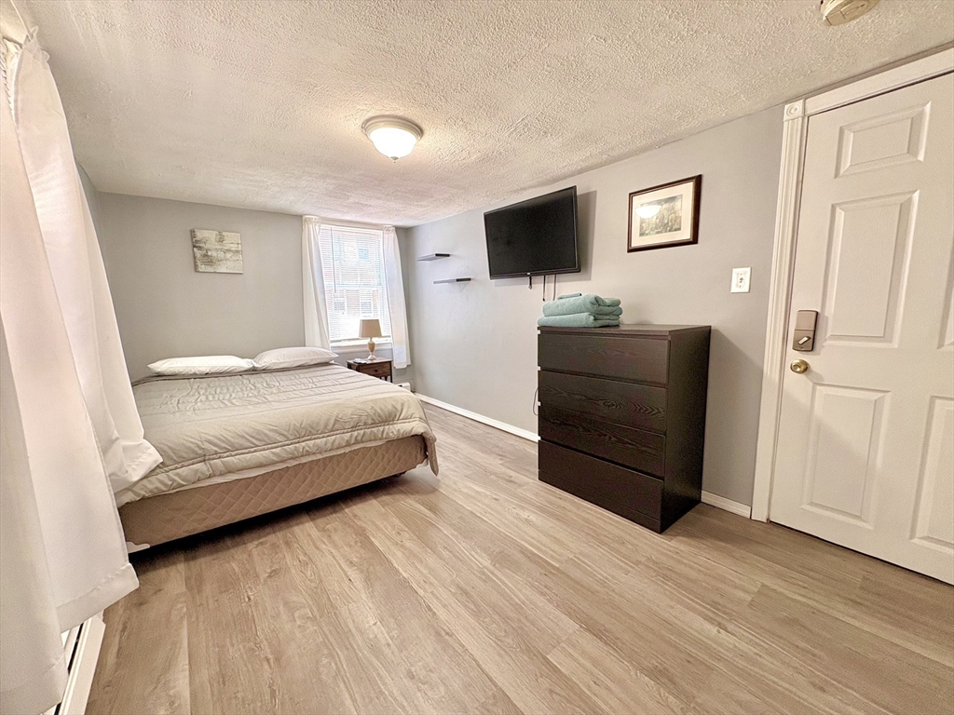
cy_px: 358
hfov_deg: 102.1
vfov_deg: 85.7
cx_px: 477
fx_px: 386
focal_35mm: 14
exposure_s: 1/60
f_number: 2.2
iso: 160
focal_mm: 2.22
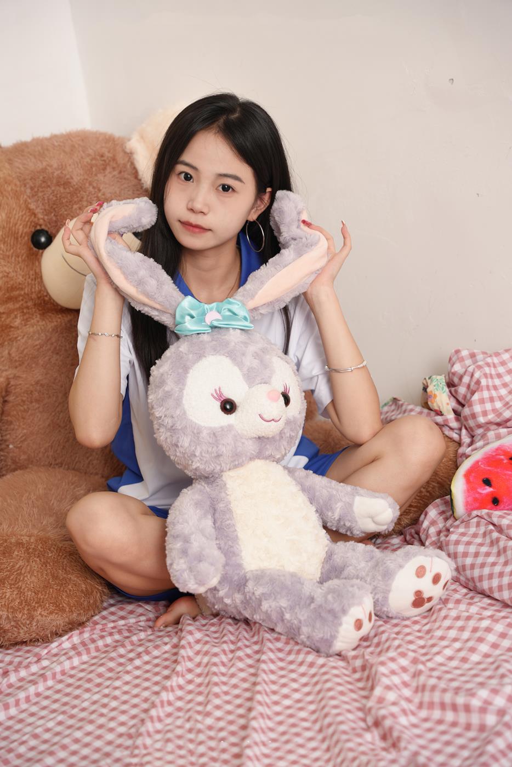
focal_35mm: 70
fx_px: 1493
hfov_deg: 19.5
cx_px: 256
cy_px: 384
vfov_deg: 28.8
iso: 125
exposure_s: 1/50
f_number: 4
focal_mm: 70
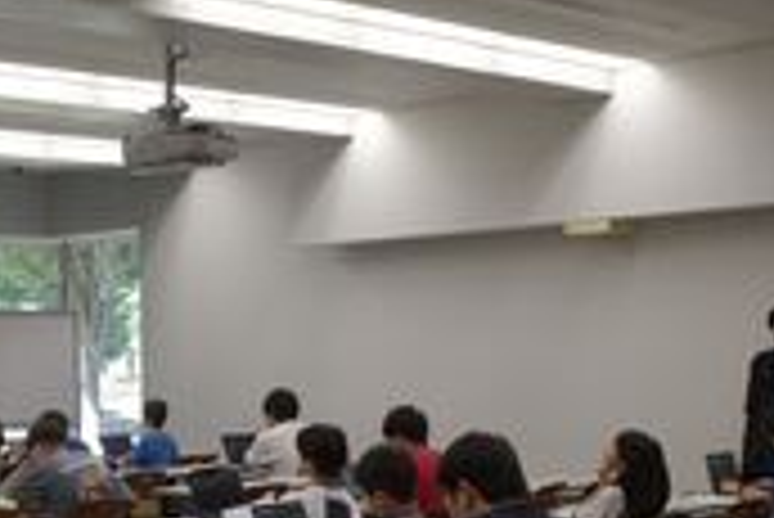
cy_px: 372
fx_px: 1399
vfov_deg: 20.8
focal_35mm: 65
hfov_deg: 28.5
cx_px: -50
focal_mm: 18.3
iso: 500
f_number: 4
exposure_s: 1/160
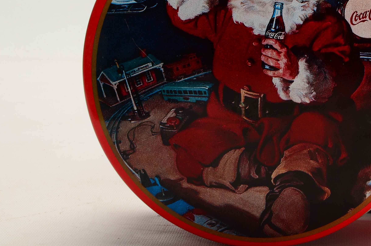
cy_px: 58
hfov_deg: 17.3
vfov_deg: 11.7
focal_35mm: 116
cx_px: 354
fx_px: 1193
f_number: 16
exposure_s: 1/160
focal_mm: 38
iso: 200
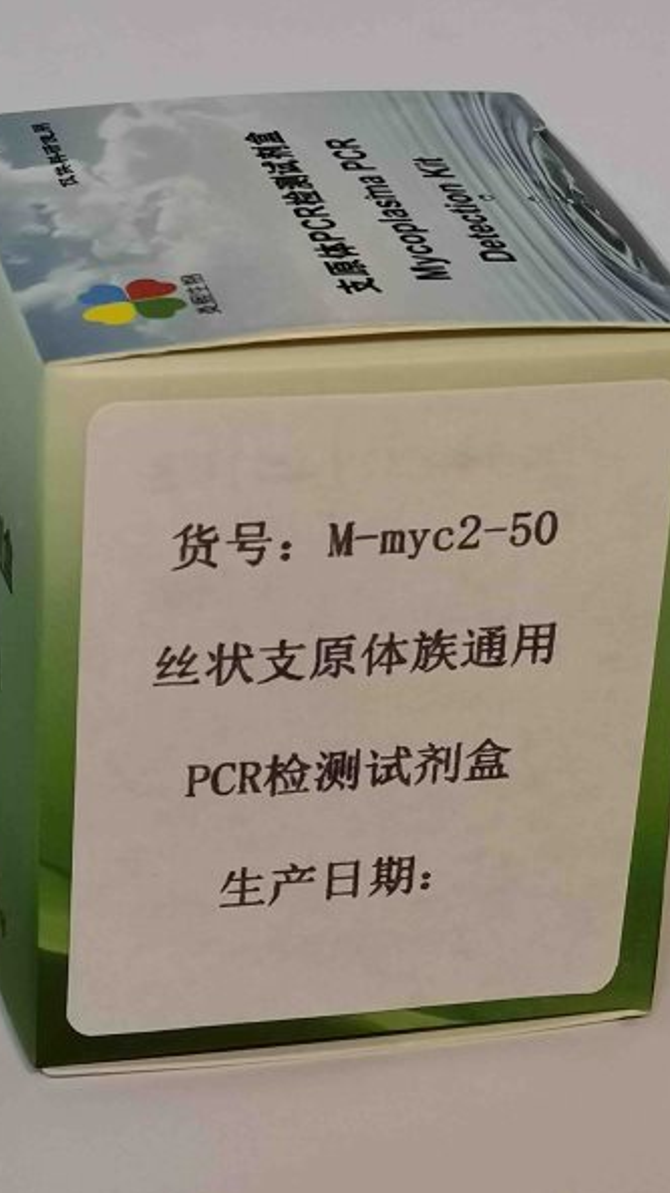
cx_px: 326
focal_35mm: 107
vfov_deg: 20.0
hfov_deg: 11.3
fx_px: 3384
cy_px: 602
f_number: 1.8
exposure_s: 1/100
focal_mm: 4.75
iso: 125
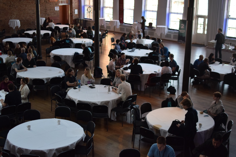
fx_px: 344
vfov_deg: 25.7
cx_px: 118
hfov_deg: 37.9
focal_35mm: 52
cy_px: 78
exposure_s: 1/800
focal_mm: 35
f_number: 2
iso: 800
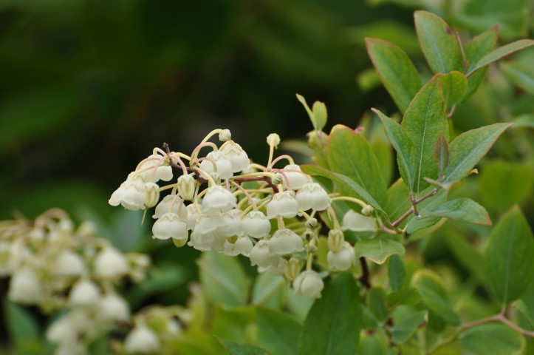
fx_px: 6666
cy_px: 178
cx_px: 267
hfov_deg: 4.6
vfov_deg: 3.0
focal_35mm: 450
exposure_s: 1/1600
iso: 400
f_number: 5.6
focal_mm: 300
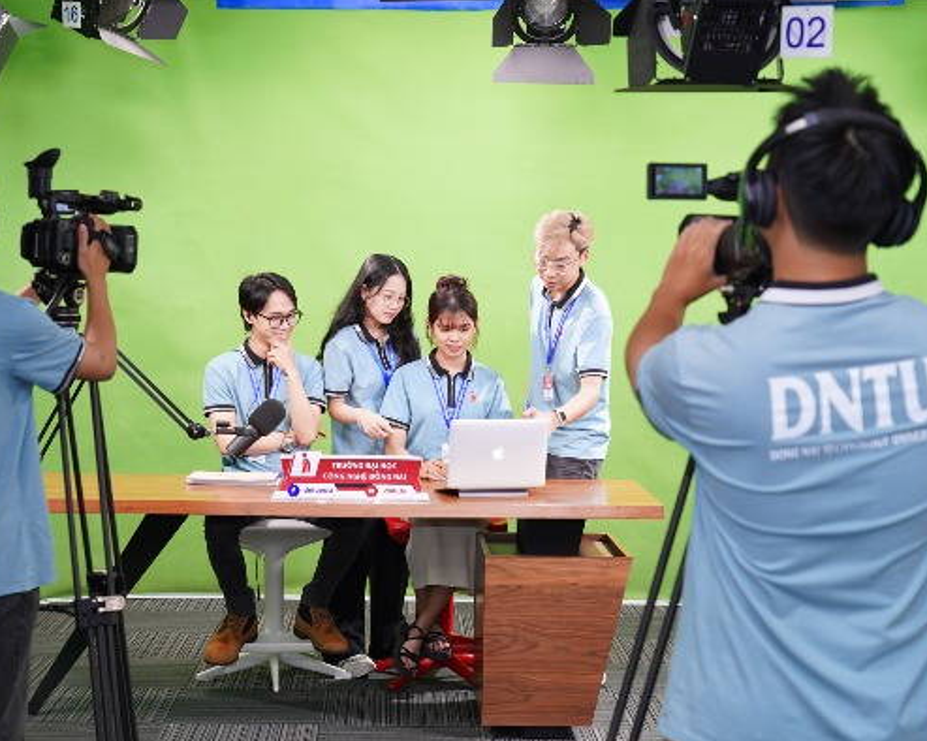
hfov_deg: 29.6
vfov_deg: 23.8
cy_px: 370
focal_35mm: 64
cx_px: 423
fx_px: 1755
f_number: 4.5
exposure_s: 1/125
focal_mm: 56
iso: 800
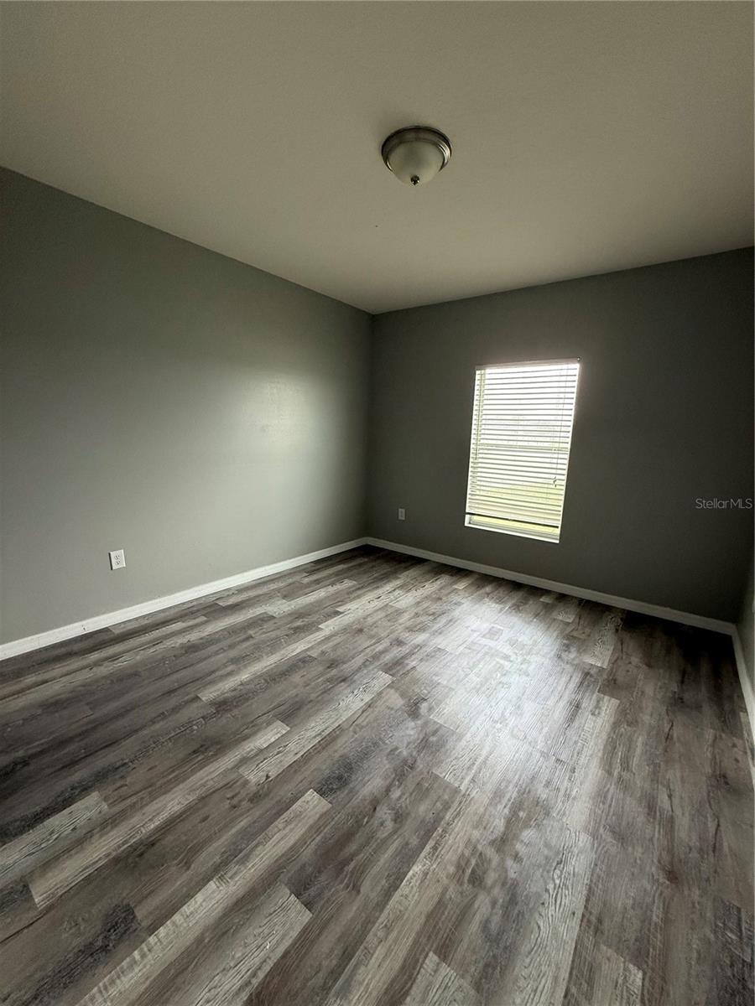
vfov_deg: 102.1
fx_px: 407
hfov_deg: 85.7
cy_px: 503
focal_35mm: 14
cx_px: 378
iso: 200
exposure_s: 1/120
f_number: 2.2
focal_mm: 2.22
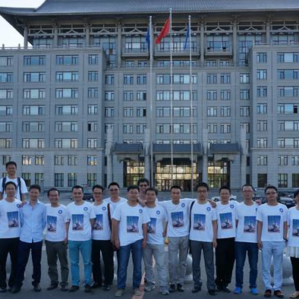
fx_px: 303
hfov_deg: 52.5
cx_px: 162
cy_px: 148
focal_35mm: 31
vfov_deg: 52.5
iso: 100
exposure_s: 1/250
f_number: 5.6
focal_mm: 16
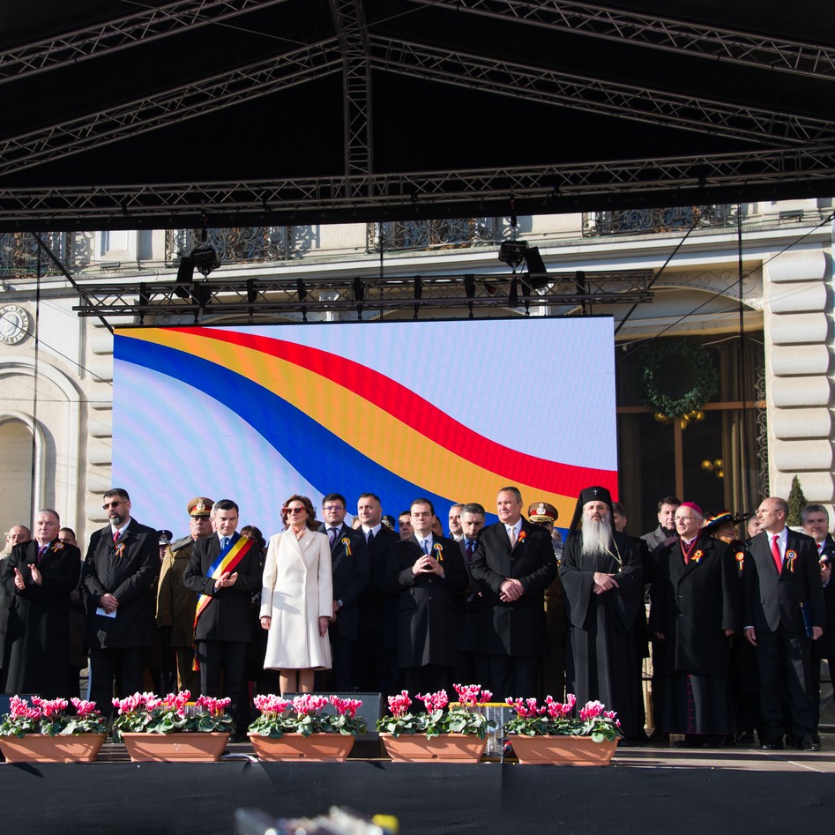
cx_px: 343
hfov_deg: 25.7
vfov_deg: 25.7
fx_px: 1828
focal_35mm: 67
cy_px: 415
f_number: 8
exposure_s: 1/60
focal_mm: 52
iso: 100
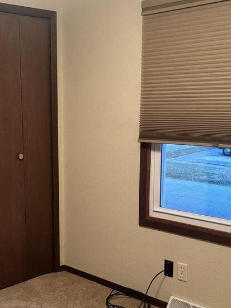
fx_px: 454
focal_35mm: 51
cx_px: 65
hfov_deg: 28.2
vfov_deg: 37.3
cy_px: 193
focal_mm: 5.96
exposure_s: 1/60
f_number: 1.6
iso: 320
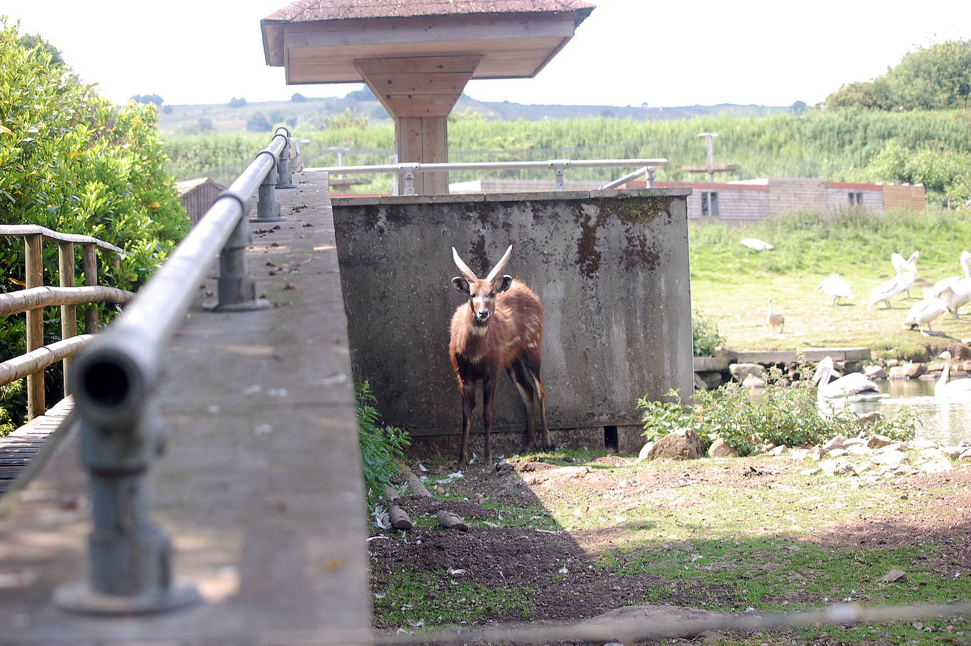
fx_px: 2223
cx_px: 486
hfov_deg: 24.6
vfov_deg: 16.5
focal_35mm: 82
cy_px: 323
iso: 200
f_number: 5.6
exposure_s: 1/125
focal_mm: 55
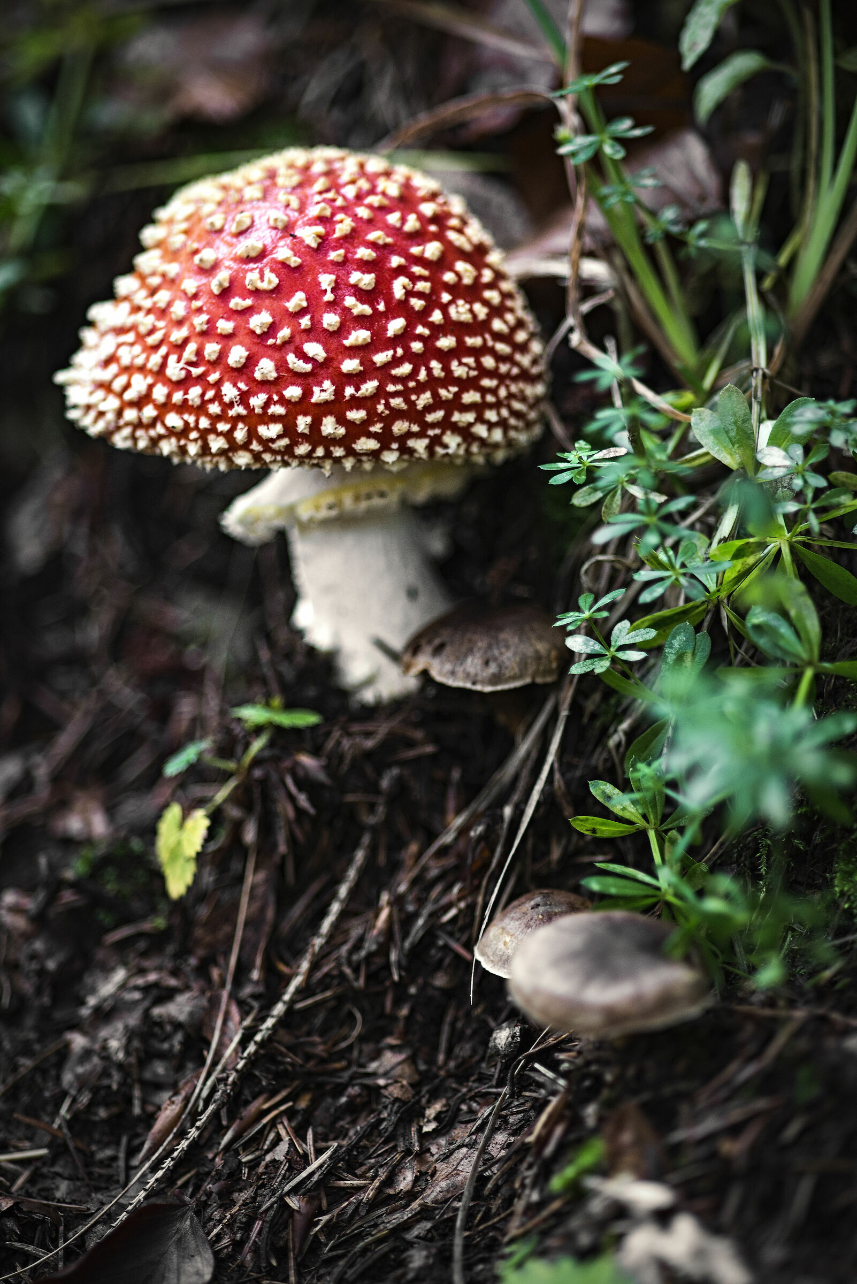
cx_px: 428
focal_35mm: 105
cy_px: 642
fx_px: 3746
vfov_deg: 19.4
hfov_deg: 13.1
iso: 640
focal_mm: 105
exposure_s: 1/320
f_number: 2.8
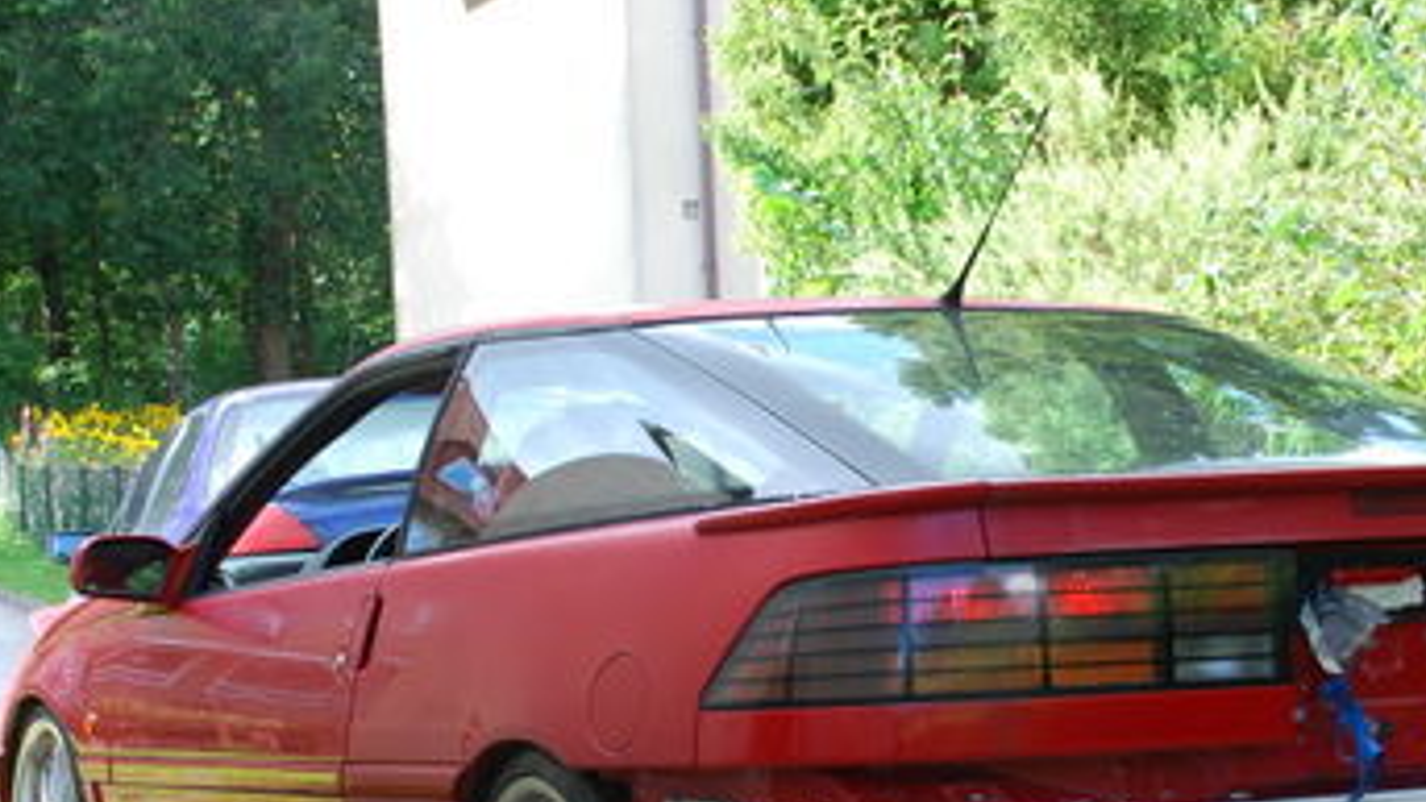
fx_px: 3555
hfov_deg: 22.5
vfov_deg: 12.8
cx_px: 1031
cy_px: 681
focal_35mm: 94
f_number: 7.1
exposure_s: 1/60
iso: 200
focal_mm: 32
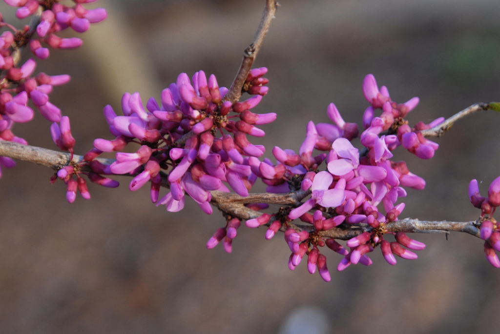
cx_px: 250
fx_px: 2085
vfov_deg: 9.2
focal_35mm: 150
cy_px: 167
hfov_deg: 13.7
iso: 400
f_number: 5.6
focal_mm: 100
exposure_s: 1/125
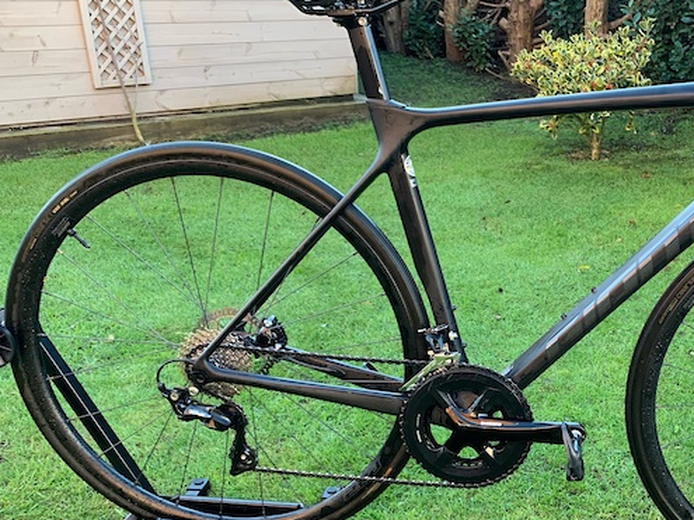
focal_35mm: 42
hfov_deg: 43.0
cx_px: 544
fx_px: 842
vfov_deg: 34.0
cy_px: 355
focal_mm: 4.25
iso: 100
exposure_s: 1/101
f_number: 1.8
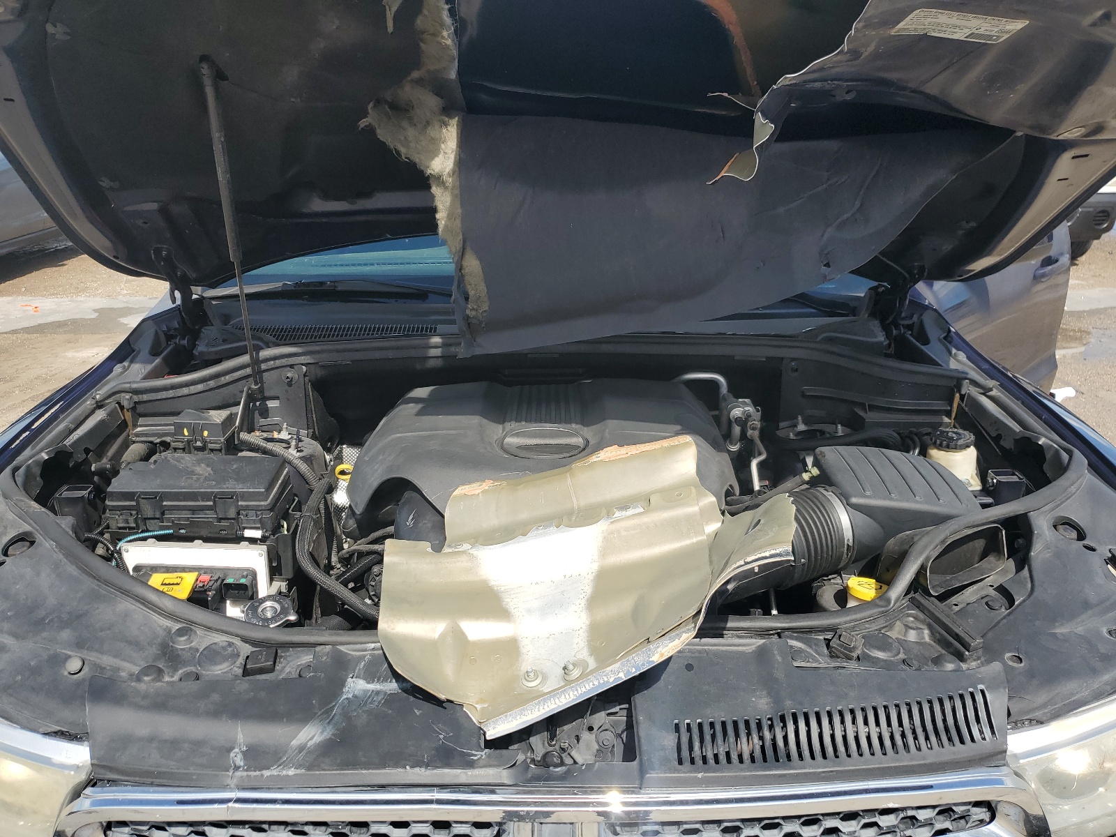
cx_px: 558
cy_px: 418
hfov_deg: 67.3
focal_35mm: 26
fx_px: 838
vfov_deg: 53.1
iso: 50
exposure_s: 1/2500
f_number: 1.5
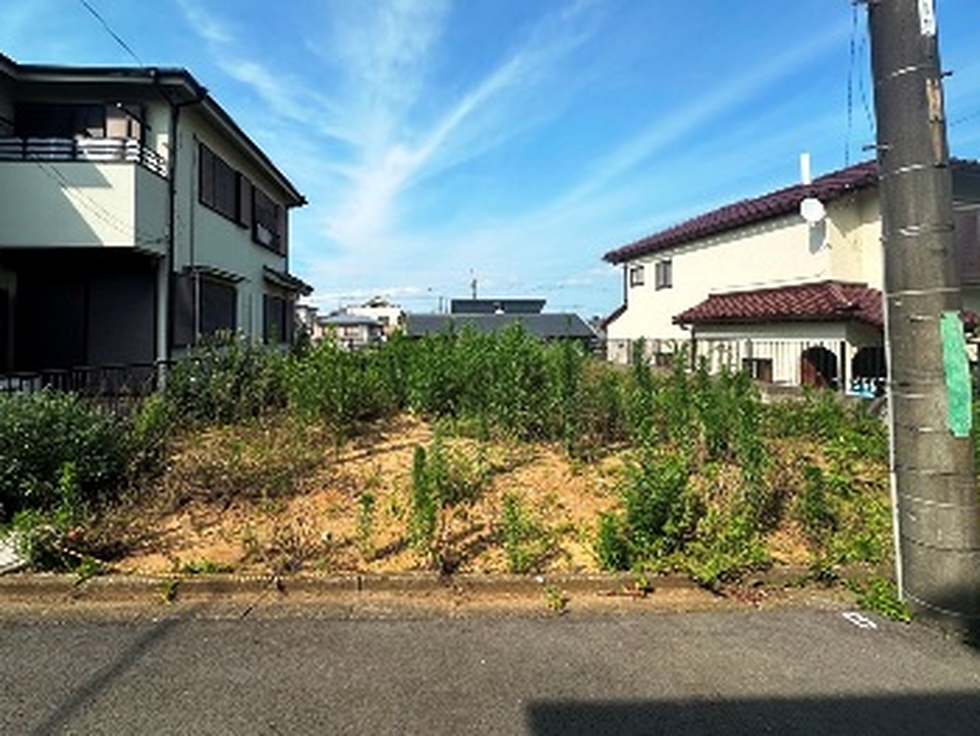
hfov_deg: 94.3
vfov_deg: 77.8
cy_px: 322
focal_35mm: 16
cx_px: 451
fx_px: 453
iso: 50
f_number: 2.2
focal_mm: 2.22
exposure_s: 1/1855
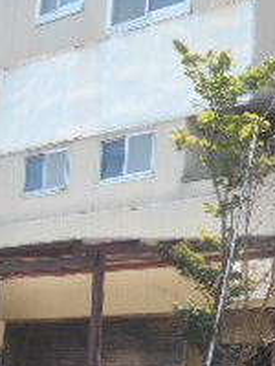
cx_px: 290
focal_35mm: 83
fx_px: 879
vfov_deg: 23.5
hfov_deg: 17.3
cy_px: 139
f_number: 3.2
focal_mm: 4.6
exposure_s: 1/320
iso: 80
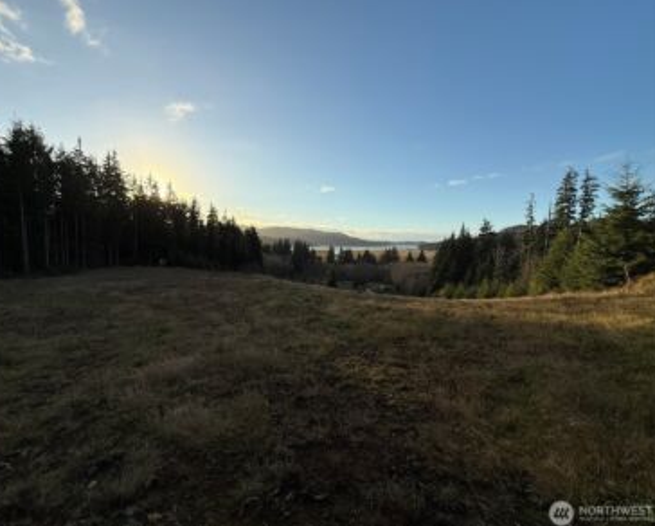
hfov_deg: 96.6
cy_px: 261
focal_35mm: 15
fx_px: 291
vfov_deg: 84.1
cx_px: 306
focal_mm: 2.22
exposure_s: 1/2092
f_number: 2.2
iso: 50
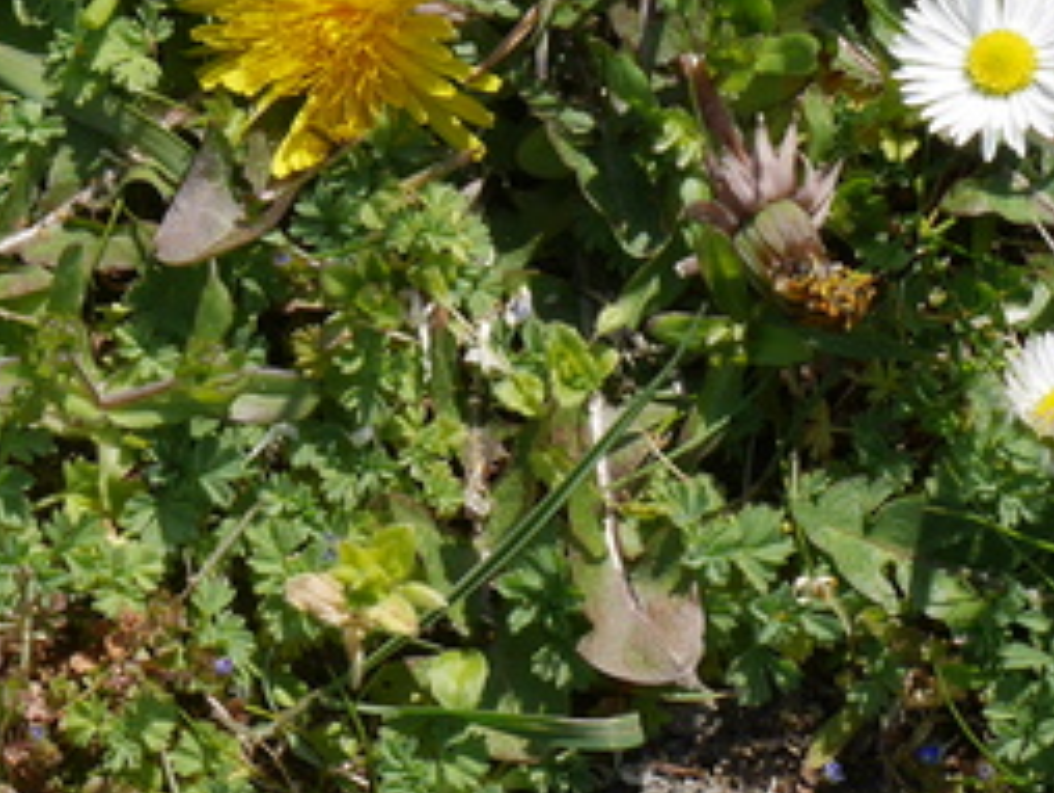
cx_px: 230
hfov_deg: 9.8
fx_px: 6126
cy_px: -120
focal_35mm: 201
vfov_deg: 7.4
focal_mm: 32
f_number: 9
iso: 200
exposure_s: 1/320
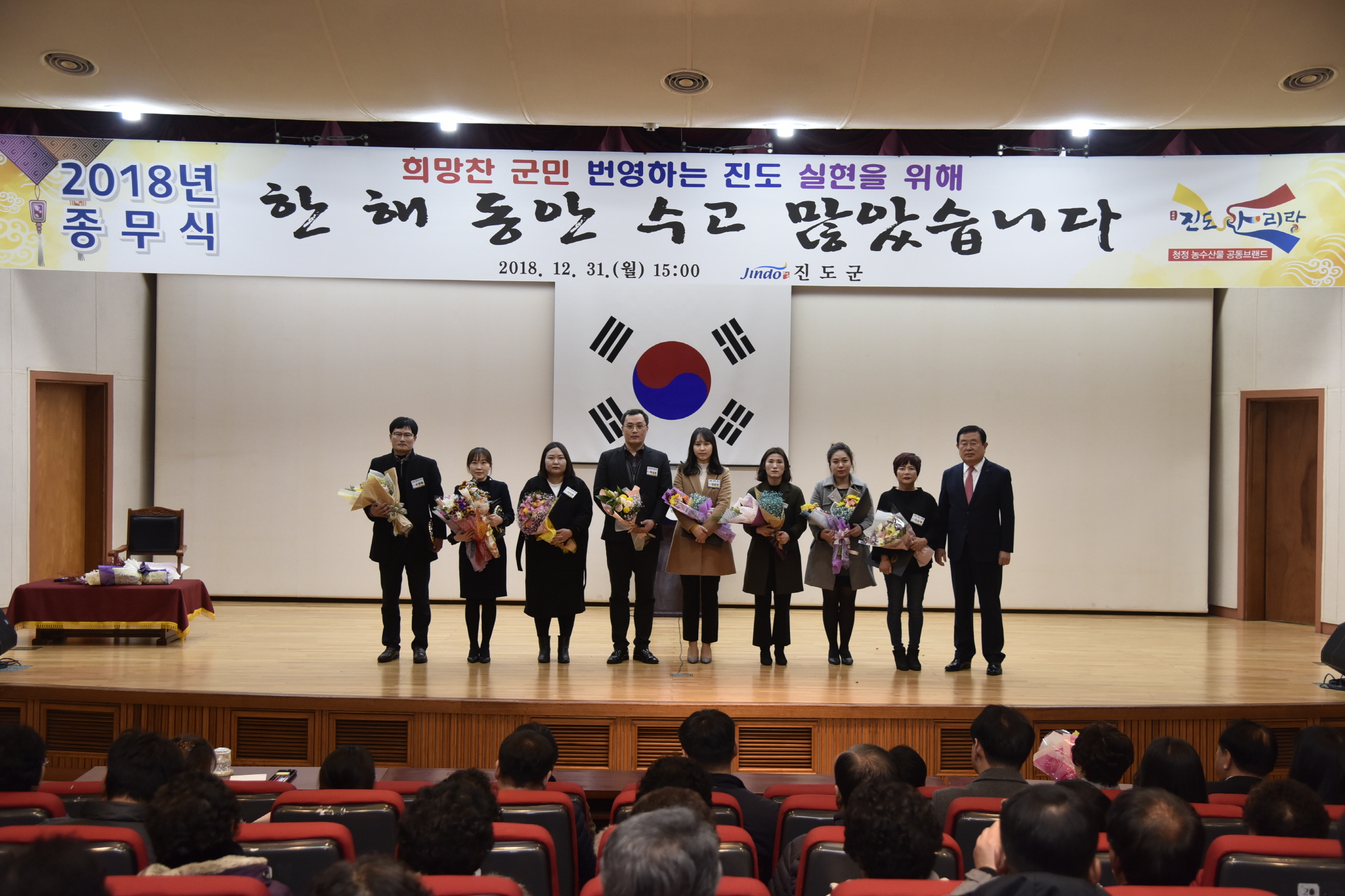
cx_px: 672
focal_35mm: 45
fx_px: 1681
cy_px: 458
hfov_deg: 43.6
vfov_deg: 29.9
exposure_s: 1/125
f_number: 4
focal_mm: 44
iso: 800
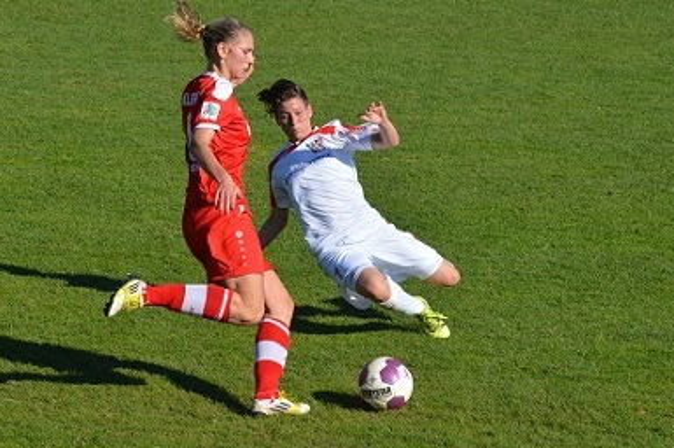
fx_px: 3507
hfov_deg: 11.0
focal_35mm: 188
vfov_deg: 7.3
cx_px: 337
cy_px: 224
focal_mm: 125
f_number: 8
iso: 400
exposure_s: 1/2000
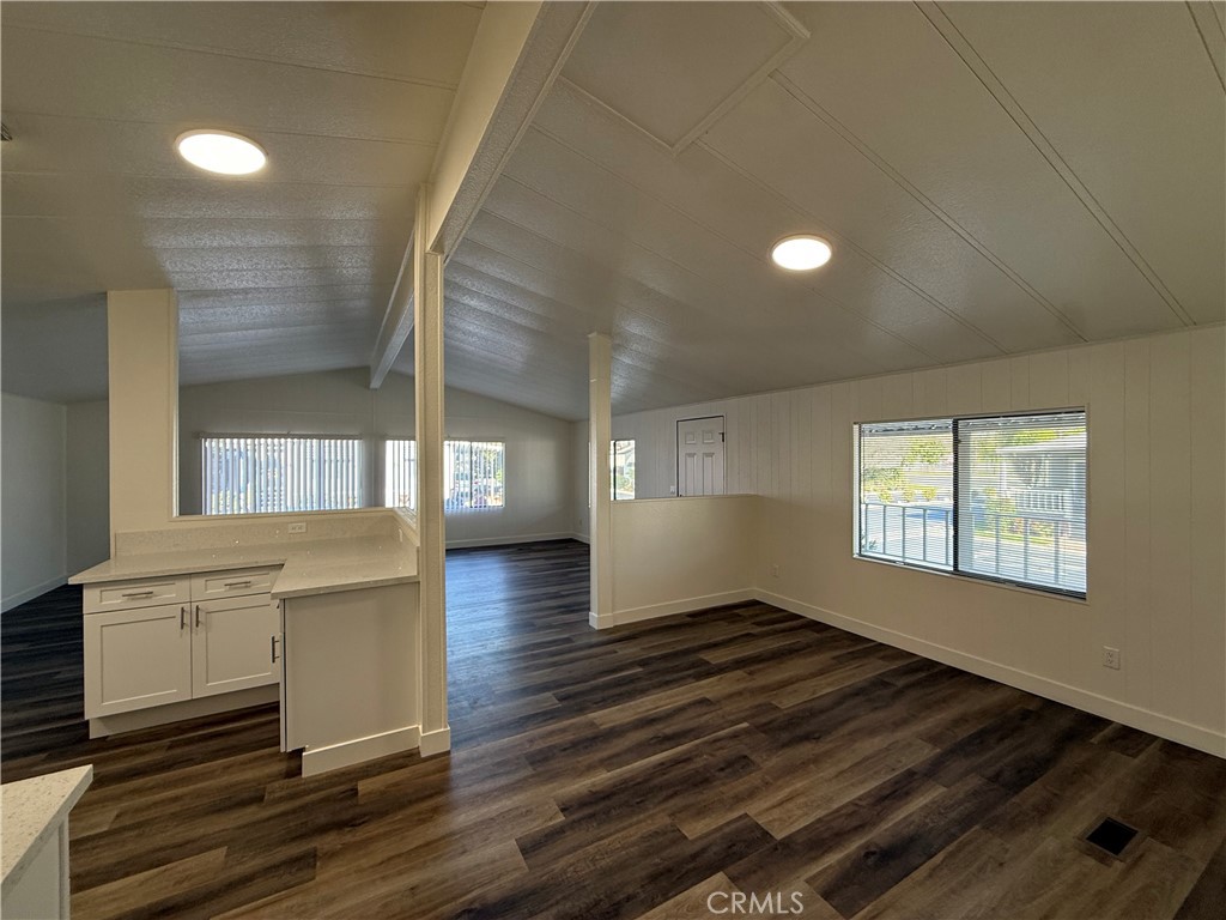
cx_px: 613
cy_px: 460
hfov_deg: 102.1
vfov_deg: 85.7
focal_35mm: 14
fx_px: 496
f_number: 2.2
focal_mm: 2.22
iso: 125
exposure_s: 1/120
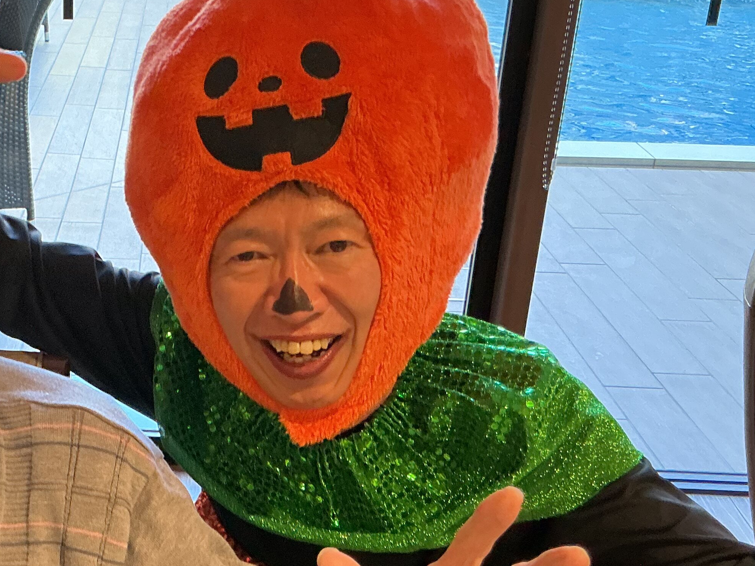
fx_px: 1287
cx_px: 56
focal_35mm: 59
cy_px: 329
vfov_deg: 24.8
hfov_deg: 31.0
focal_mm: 3
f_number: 1.8
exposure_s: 1/50
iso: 125
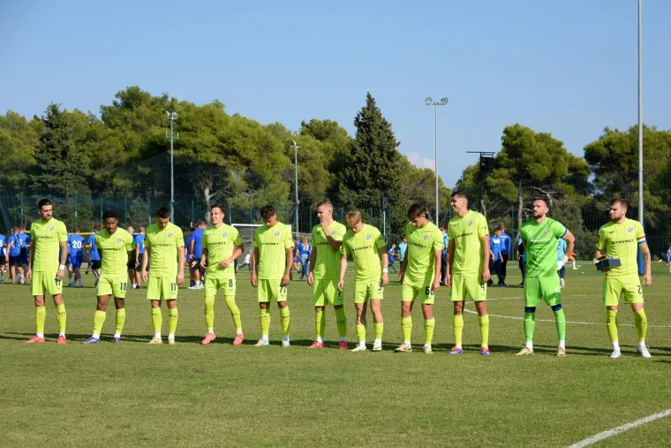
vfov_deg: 16.7
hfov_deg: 24.8
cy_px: 224
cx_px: 336
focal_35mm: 82
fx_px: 1529
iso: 400
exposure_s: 1/2500
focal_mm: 82
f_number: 5
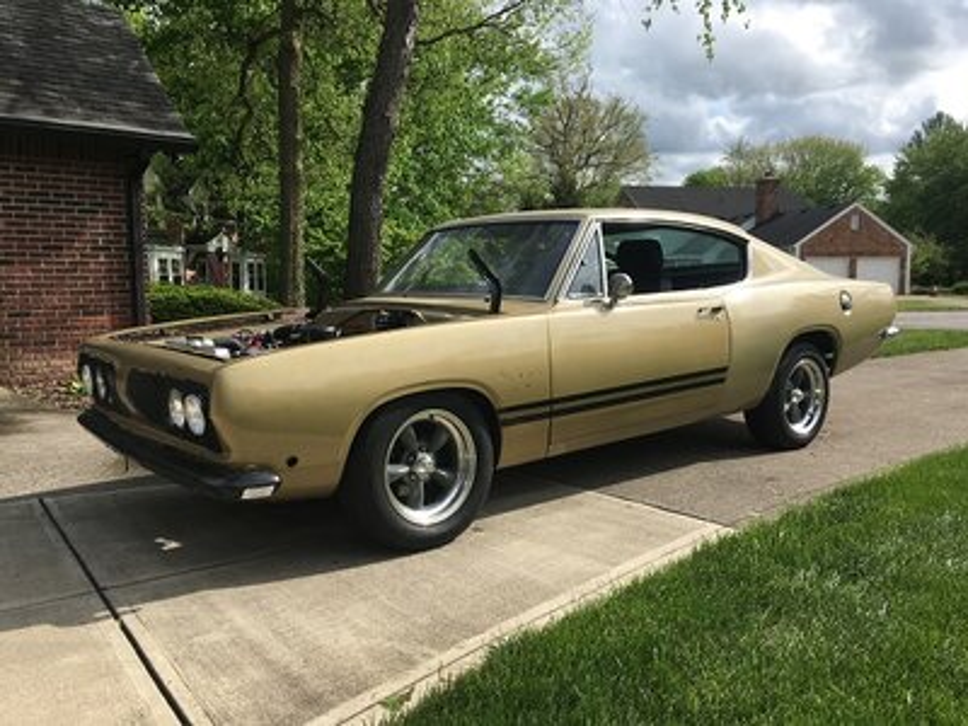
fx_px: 811
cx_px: 484
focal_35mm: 29
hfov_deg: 61.7
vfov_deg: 48.2
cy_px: 363
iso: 25
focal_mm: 4.15
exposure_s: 1/1099
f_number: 2.2
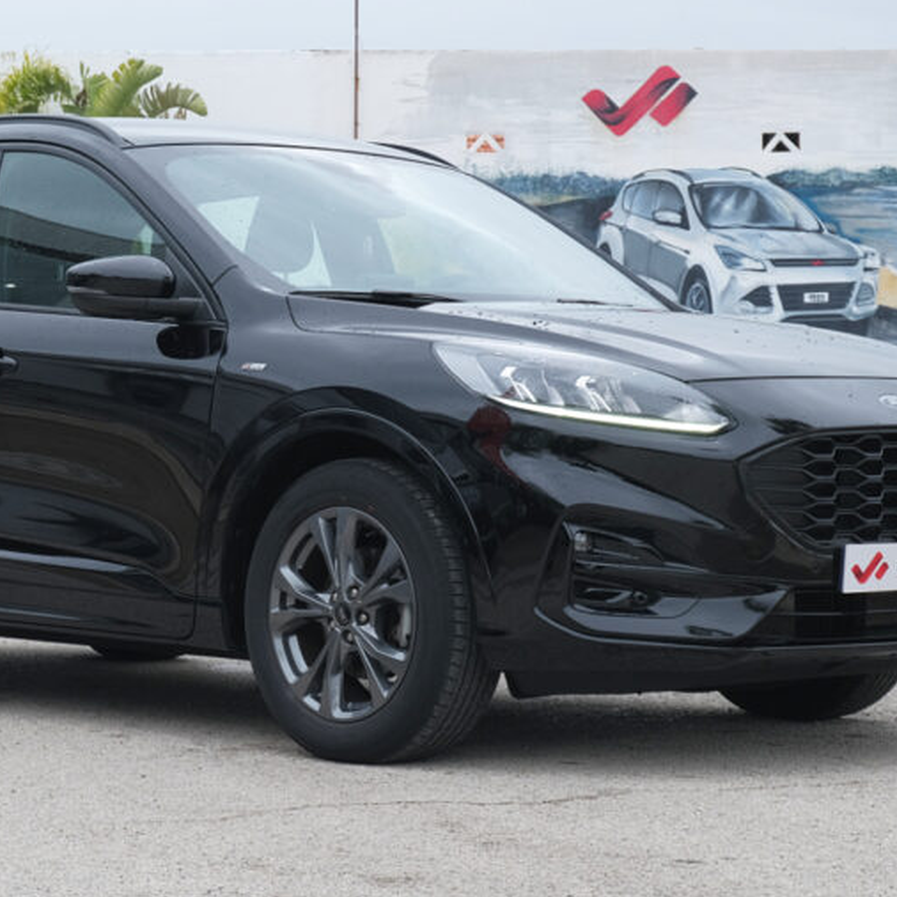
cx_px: 307
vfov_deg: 16.6
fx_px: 3078
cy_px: 442
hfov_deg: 16.5
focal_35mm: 105
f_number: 9
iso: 160
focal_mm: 40.8
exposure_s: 1/60
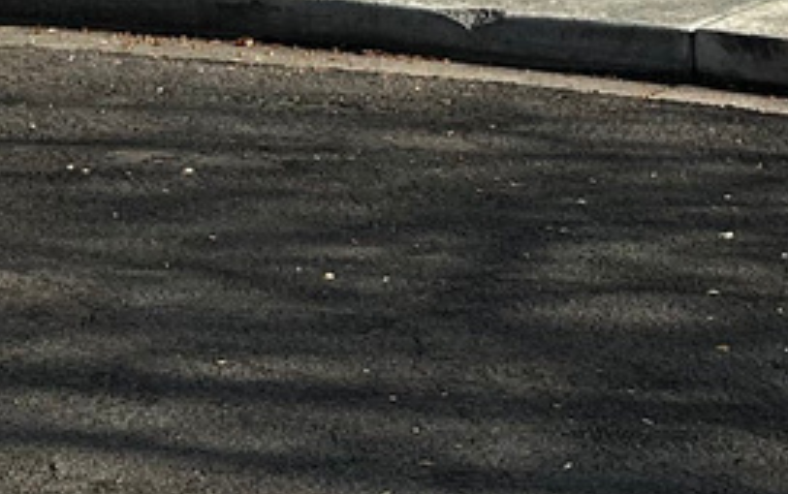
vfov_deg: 7.9
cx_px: 395
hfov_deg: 14.5
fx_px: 3096
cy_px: -1005
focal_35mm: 144
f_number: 1.78
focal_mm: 6.86
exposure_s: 1/3472
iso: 80
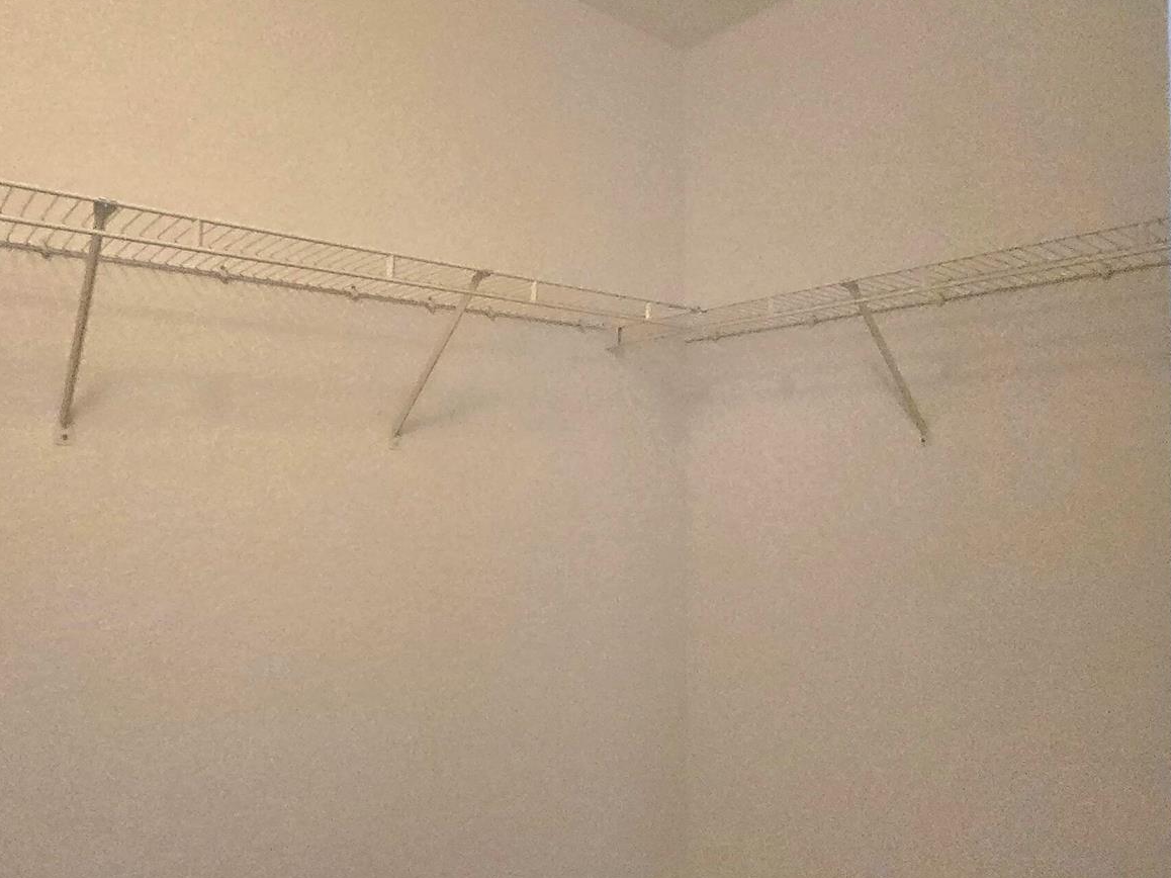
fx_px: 778
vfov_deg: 58.8
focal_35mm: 23
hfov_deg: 73.5
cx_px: 499
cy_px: 462
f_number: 2.2
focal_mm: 1.7
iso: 1000
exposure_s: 1/60.2
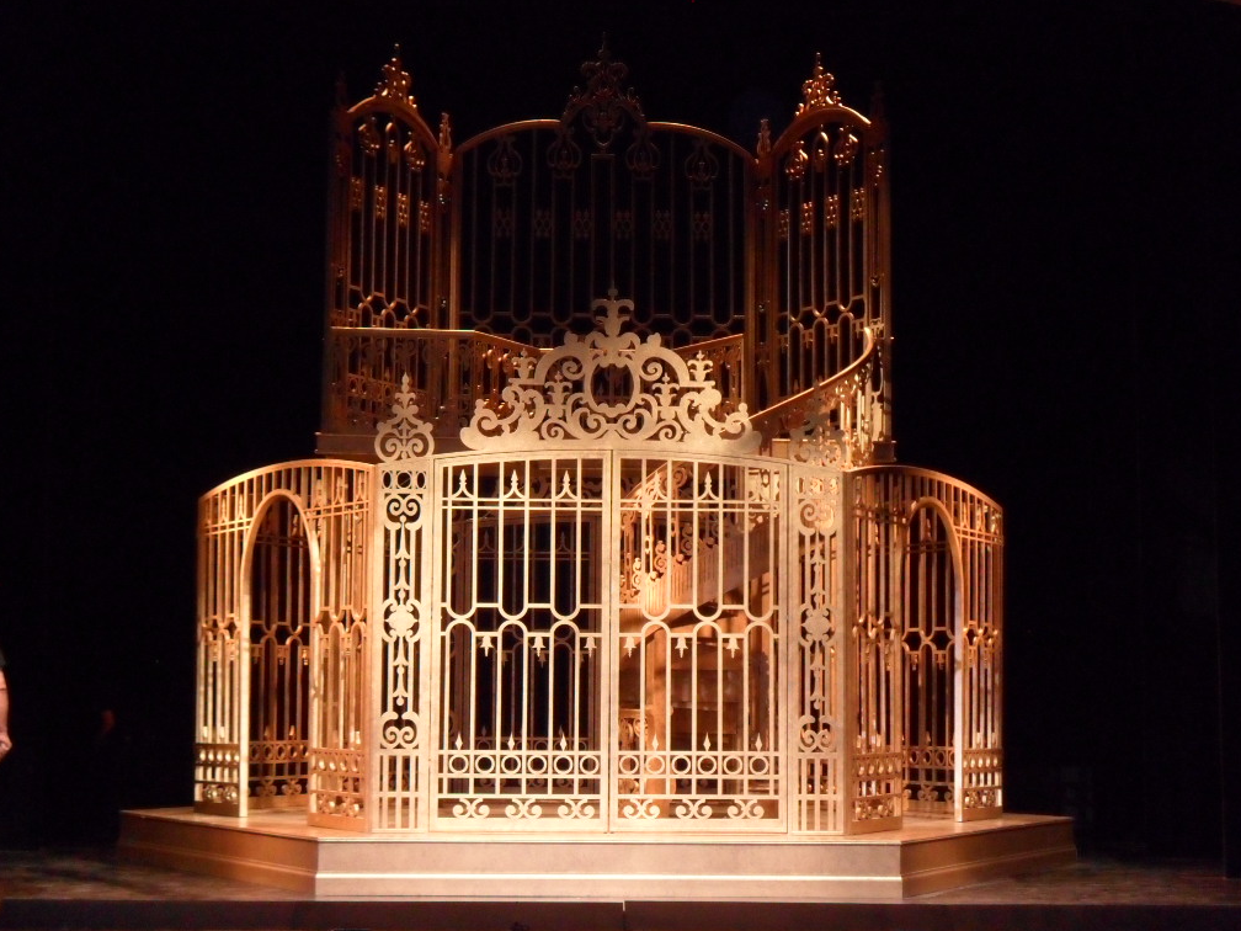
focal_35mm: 66
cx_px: 623
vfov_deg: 22.3
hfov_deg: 29.4
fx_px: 2366
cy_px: 468
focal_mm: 11.7
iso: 400
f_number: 4.2
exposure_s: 1/60
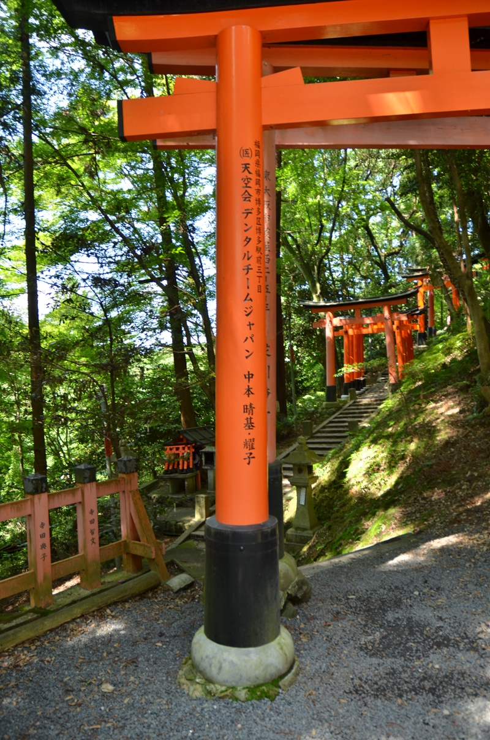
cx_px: 245
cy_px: 370
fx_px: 554
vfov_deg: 67.5
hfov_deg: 47.7
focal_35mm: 27
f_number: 3.5
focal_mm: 18
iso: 100
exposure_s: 1/60
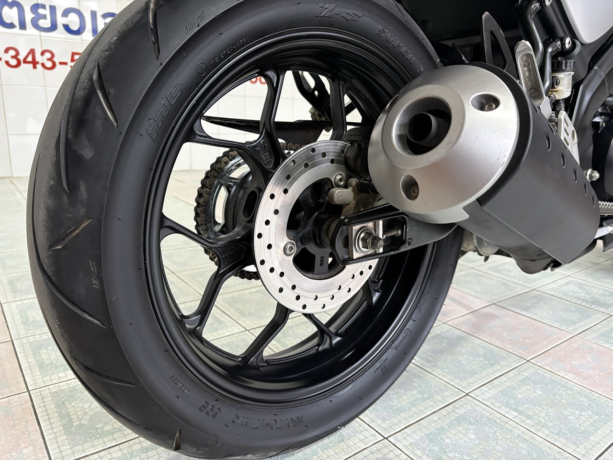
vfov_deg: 53.1
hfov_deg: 67.3
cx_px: 306
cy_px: 230
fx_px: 460
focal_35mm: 26
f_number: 1.6
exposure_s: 1/33
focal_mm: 5.96
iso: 500
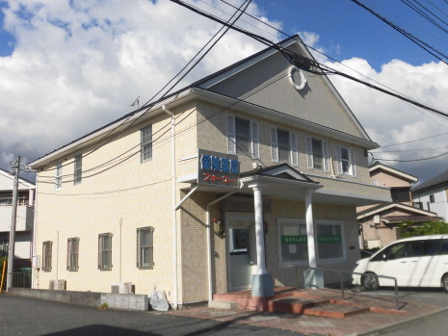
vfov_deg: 43.0
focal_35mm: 33
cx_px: 248
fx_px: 427
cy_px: 162
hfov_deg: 55.2
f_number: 7.8
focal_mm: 4.3
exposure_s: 1/400
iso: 100
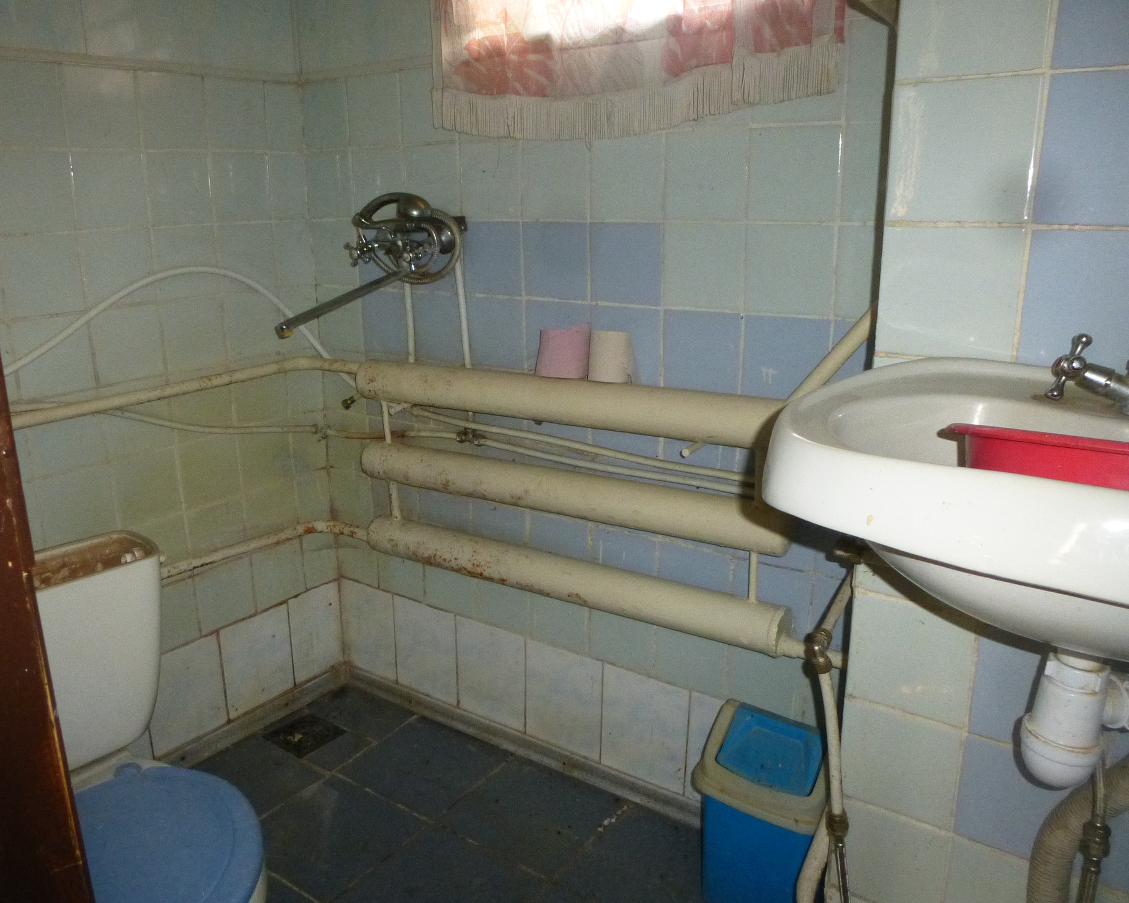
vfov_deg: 54.9
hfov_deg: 65.8
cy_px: 447
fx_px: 869
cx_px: 503
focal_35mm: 26
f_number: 3.3
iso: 800
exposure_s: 1/60
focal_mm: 4.3
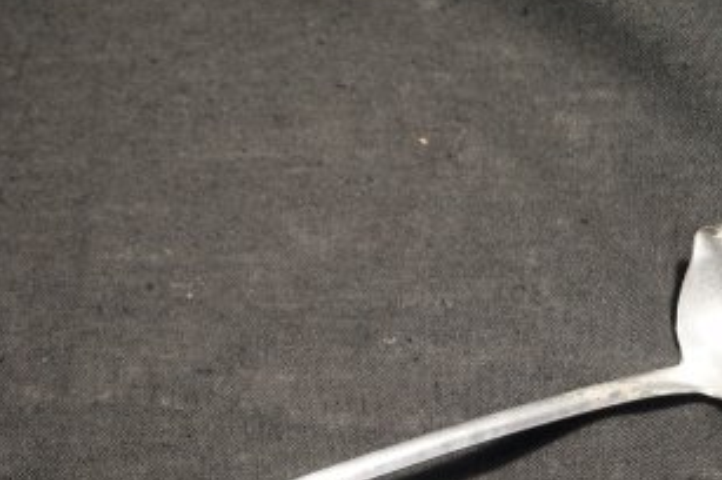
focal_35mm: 75
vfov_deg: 17.7
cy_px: 471
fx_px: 1503
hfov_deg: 26.6
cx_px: 167
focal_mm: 24
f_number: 4
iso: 4000
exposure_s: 1/60
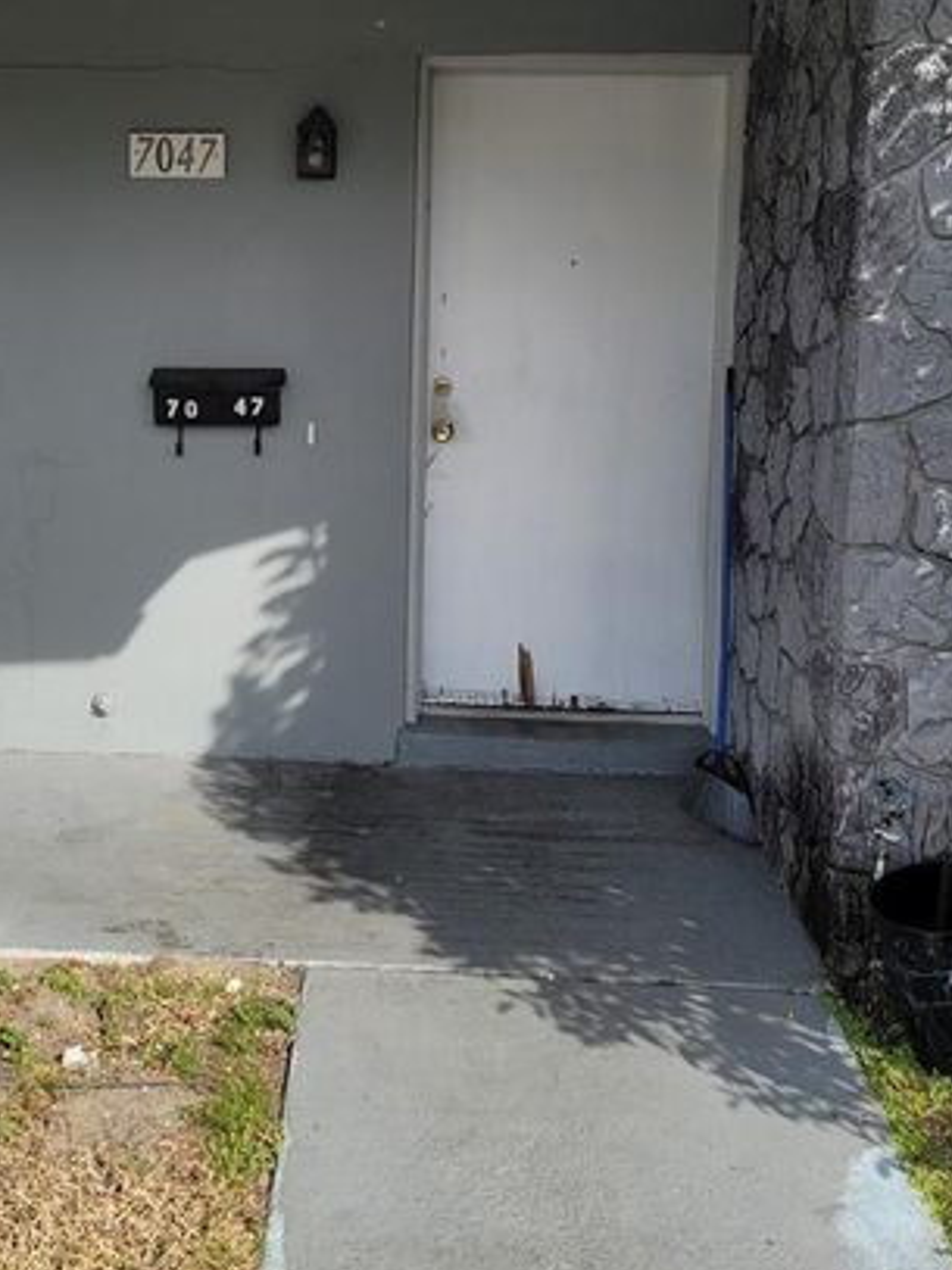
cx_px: 365
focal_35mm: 41
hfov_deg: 35.0
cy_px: 385
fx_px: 1504
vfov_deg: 44.8
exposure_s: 1/805
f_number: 1.8
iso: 20
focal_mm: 7
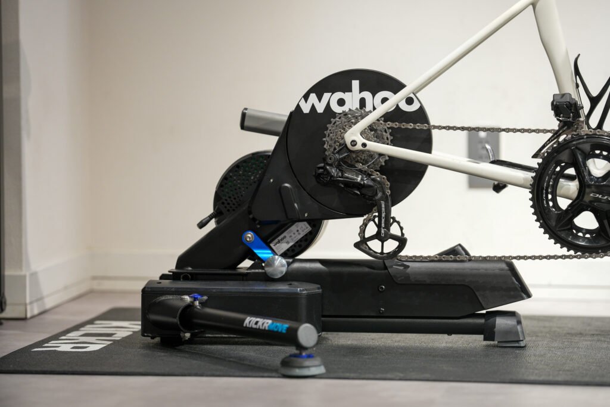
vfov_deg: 10.2
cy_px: 204
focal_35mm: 135
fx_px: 2288
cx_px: 305
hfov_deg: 15.2
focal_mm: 135
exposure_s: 1/250
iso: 800
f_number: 2.8
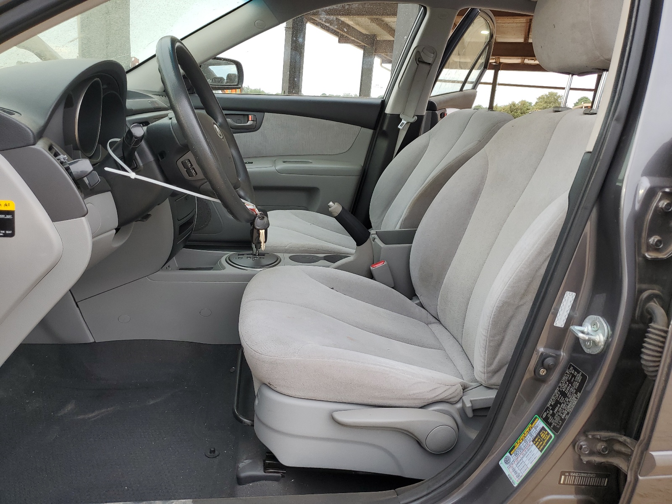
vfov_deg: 53.1
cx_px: 336
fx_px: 505
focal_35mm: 26
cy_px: 252
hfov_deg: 67.3
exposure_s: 1/147
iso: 50
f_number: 1.5
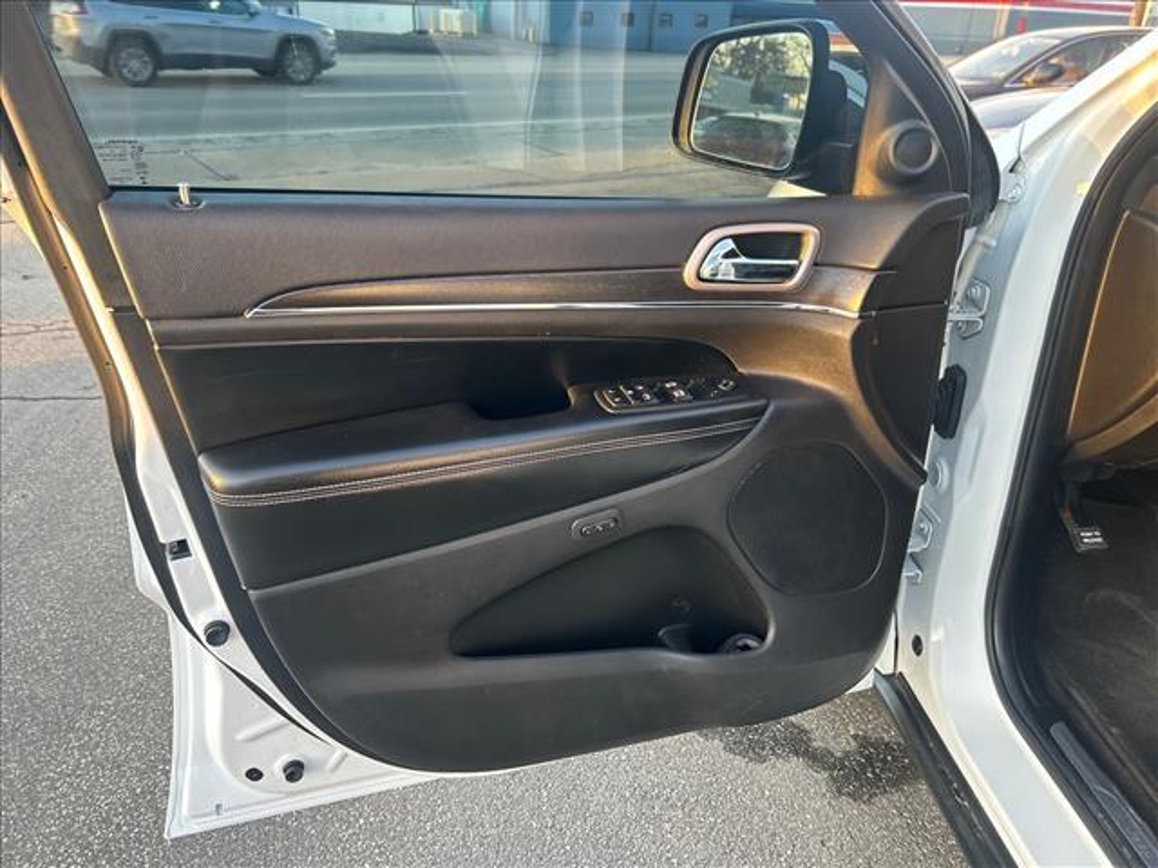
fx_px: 870
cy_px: 434
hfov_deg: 67.3
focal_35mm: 26
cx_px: 579
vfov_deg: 53.1
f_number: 1.5
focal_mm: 5.7
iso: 80
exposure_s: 1/121
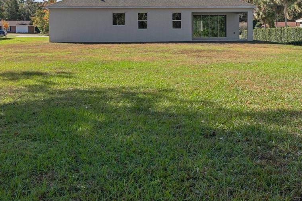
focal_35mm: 41
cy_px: 10
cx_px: 156
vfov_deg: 30.7
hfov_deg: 47.4
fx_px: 344
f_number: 8
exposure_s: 1/320
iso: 320
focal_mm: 13
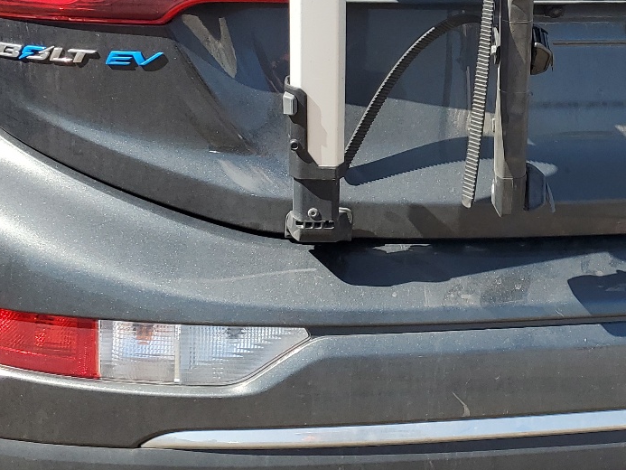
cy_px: 49
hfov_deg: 31.1
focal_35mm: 60
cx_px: 525
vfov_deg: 23.8
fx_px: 1085
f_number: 1.5
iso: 50
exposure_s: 1/1667
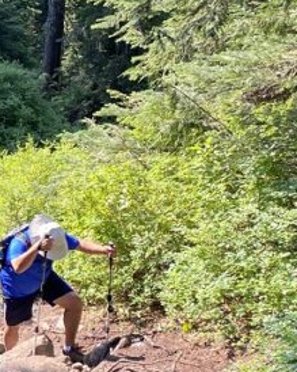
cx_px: -71
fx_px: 1044
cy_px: 185
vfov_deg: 20.2
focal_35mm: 95
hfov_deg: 15.5
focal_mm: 4.25
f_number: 1.8
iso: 32
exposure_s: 1/190
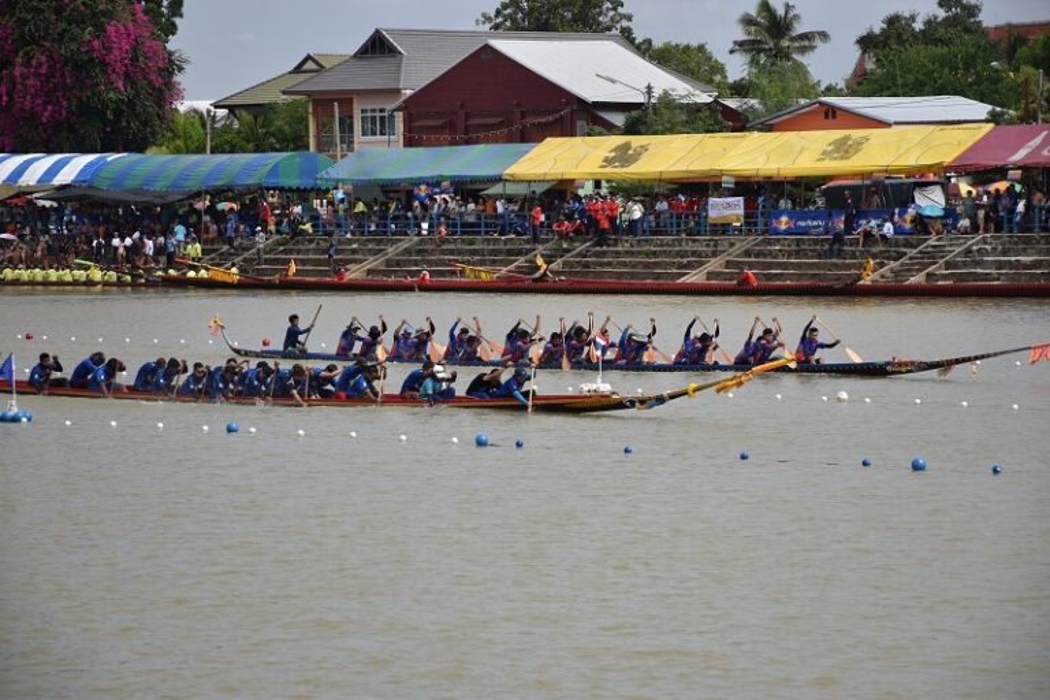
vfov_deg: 9.1
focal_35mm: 150
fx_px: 4375
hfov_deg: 13.7
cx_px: 525
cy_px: 350
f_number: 6.3
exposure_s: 1/640
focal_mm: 100
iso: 100
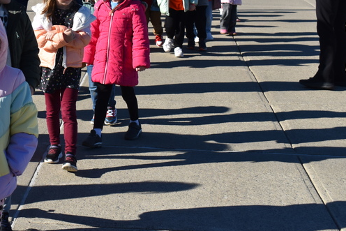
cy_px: -3
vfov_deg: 14.0
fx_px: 923
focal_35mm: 96
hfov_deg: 20.6
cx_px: 6
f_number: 7.1
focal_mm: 31
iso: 400
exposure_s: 1/2000
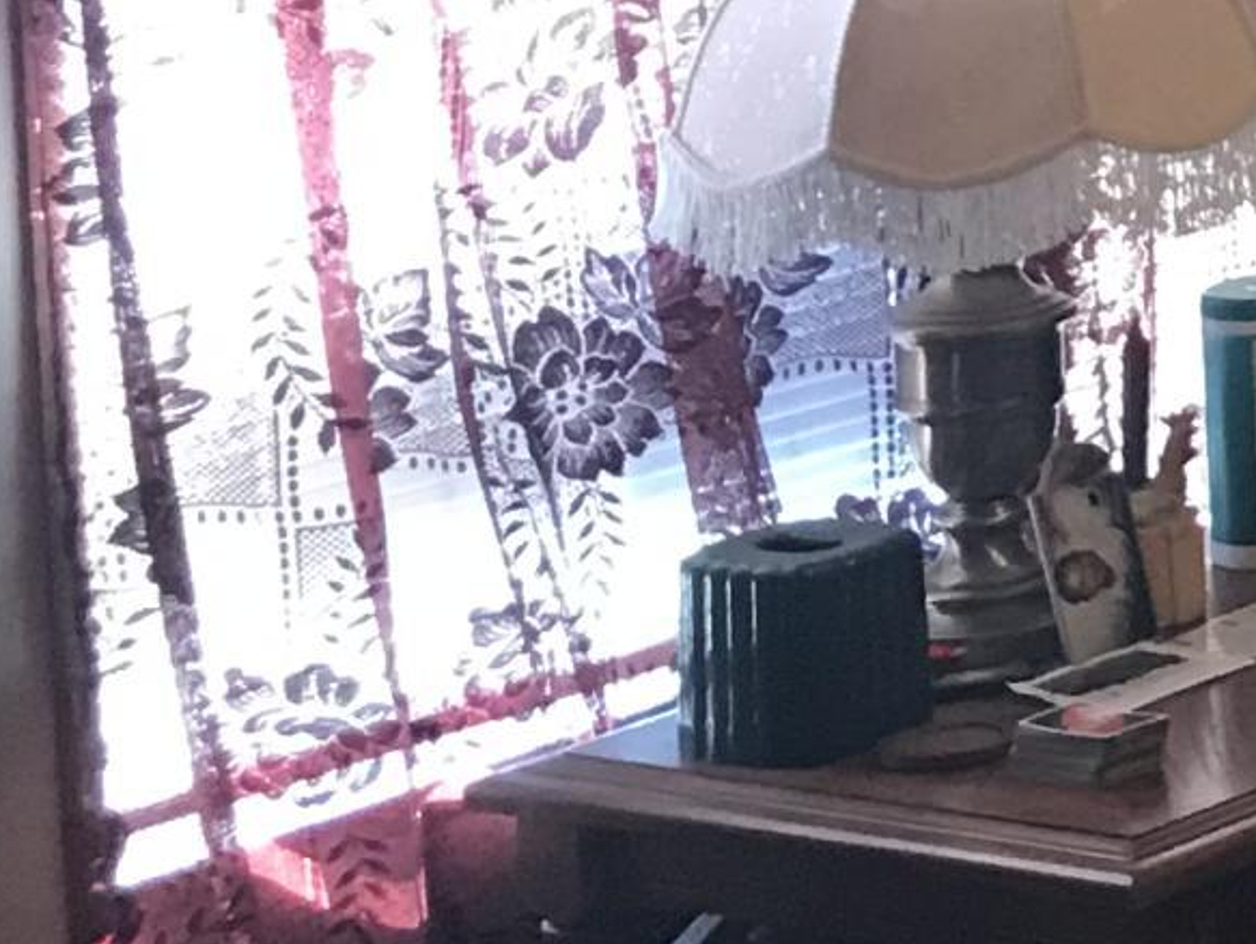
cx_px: 3148
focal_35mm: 144
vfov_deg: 10.0
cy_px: -476
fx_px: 5228
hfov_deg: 11.2
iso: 50
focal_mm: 3.99
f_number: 1.8
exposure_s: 1/15
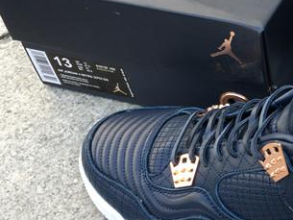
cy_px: 84
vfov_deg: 19.4
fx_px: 644
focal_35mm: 76
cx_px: 354
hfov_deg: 23.4
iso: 25
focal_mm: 4.15
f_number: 2.2
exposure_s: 1/100
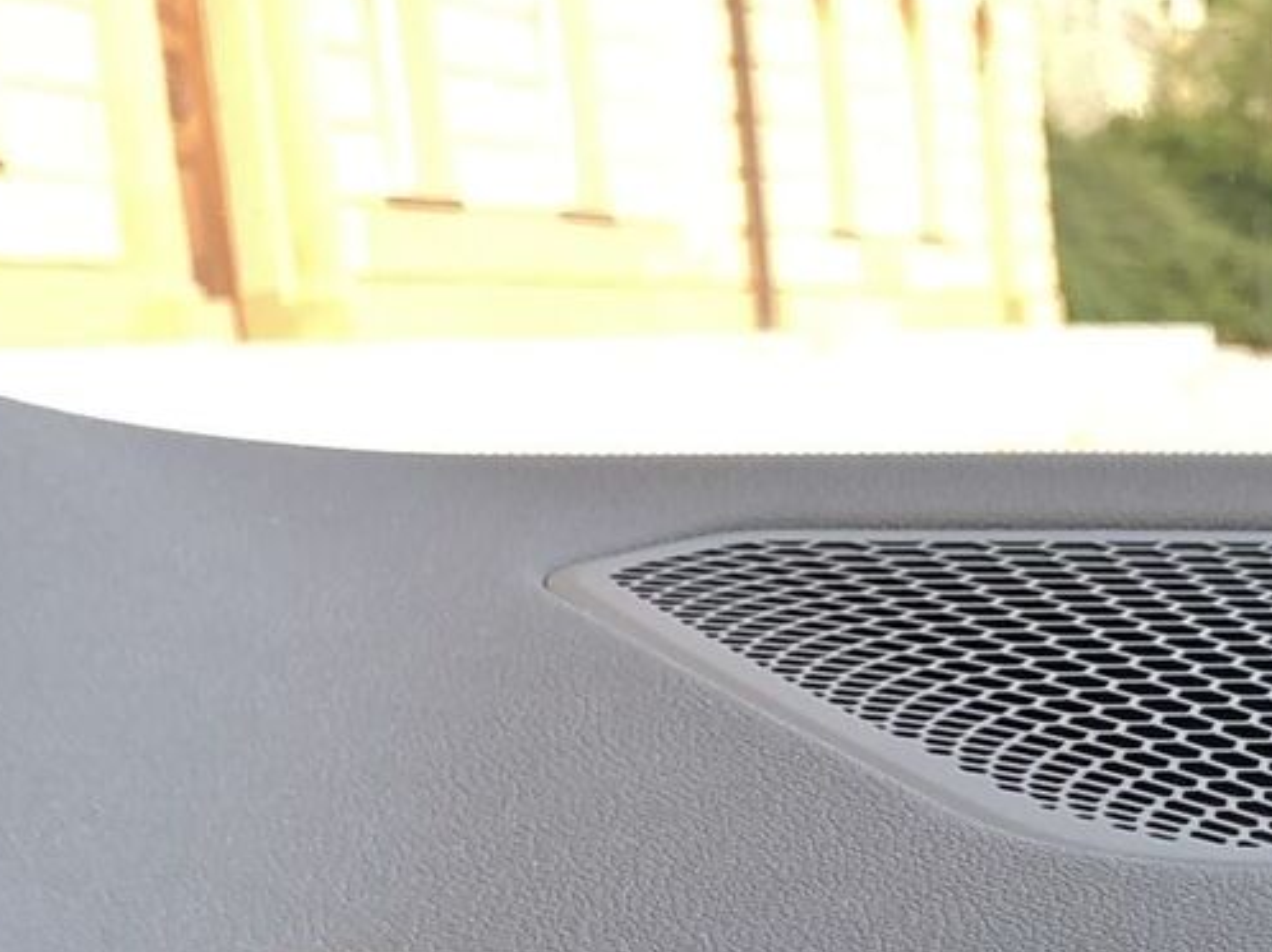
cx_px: 2087
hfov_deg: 16.1
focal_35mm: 108
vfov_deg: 12.7
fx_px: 3967
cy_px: 1572
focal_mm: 4
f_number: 1.8
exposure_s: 1/89
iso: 32
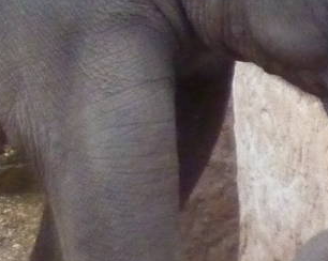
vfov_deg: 1.0
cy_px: -148
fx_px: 14863
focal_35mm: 1533
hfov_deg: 1.3
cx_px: -196
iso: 800
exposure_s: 1/200
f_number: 4.9
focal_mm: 49.2
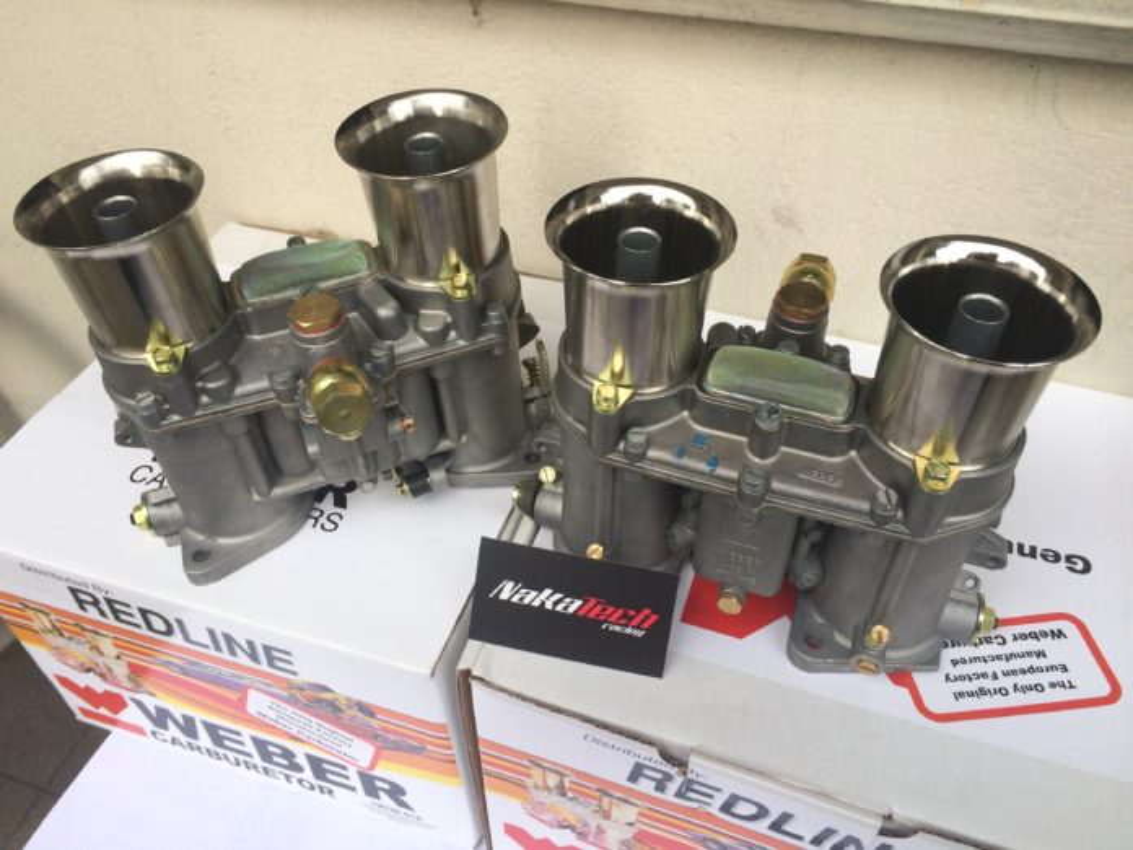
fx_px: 949
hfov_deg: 61.7
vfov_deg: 48.2
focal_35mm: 29
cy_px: 425
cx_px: 566
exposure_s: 1/631
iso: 32
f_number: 2.2
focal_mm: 4.15
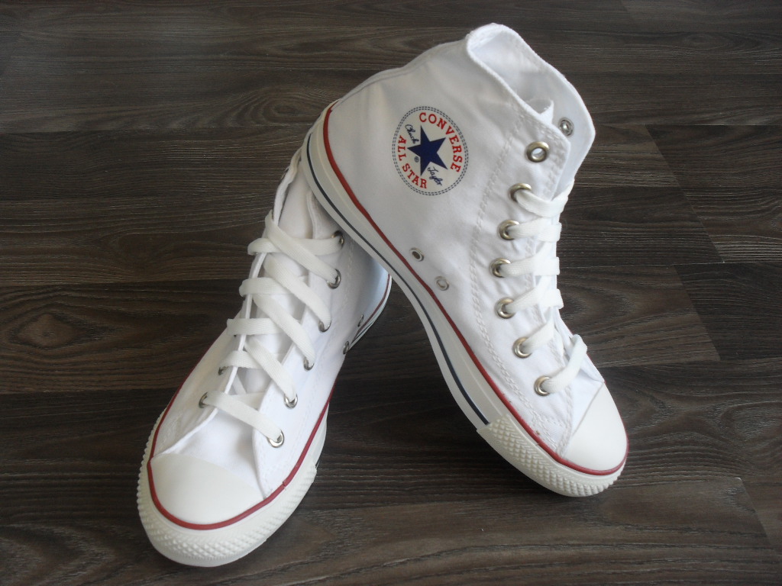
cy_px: 293
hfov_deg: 52.6
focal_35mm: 35
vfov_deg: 40.7
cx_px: 391
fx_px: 791
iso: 100
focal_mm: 6.3
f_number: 3.2
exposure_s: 1/60
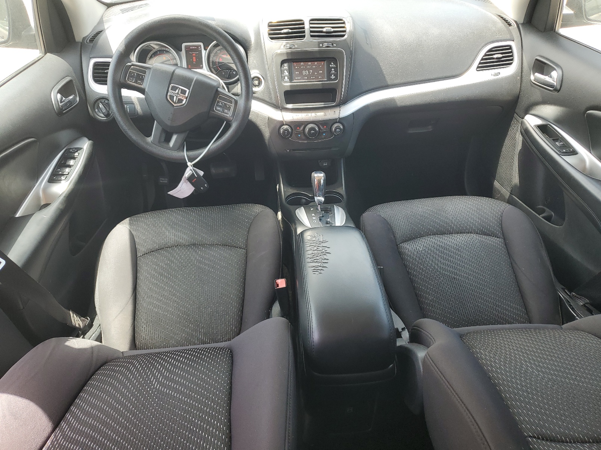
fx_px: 451
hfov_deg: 67.3
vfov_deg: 53.1
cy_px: 225
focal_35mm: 26
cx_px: 300
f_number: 1.5
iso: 50
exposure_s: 1/179
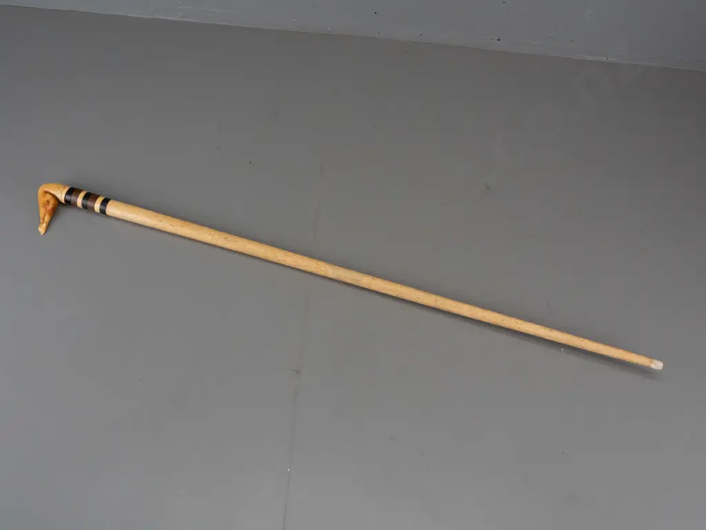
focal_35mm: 30
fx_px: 612
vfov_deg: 46.8
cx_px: 353
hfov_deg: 60.0
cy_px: 265
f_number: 5.6
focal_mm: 15
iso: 3200
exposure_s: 1/640
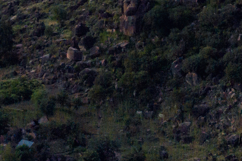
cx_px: 153
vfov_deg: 9.1
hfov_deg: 14.5
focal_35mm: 141
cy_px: -169
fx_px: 948
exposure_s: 1/100
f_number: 5
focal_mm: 10.26
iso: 400
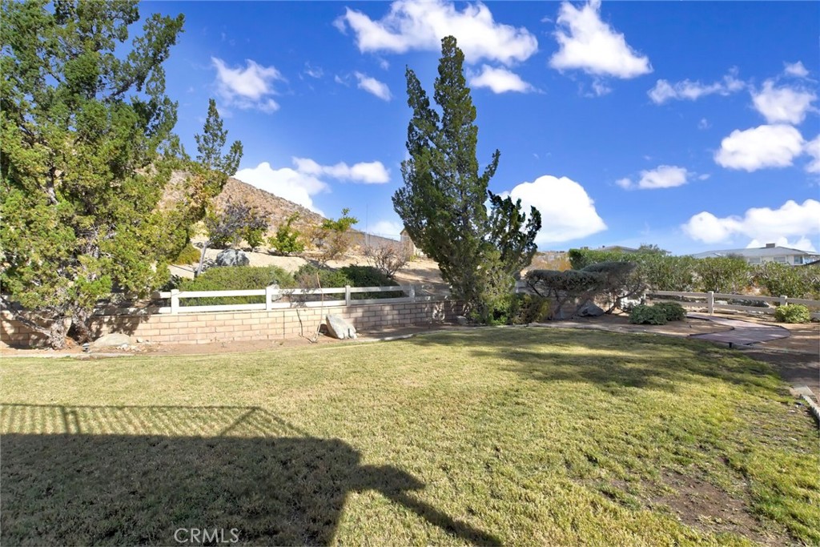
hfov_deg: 100.4
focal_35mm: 15
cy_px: 274
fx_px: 342
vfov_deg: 77.3
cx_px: 410
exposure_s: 1/800
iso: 1250
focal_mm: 10
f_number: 14
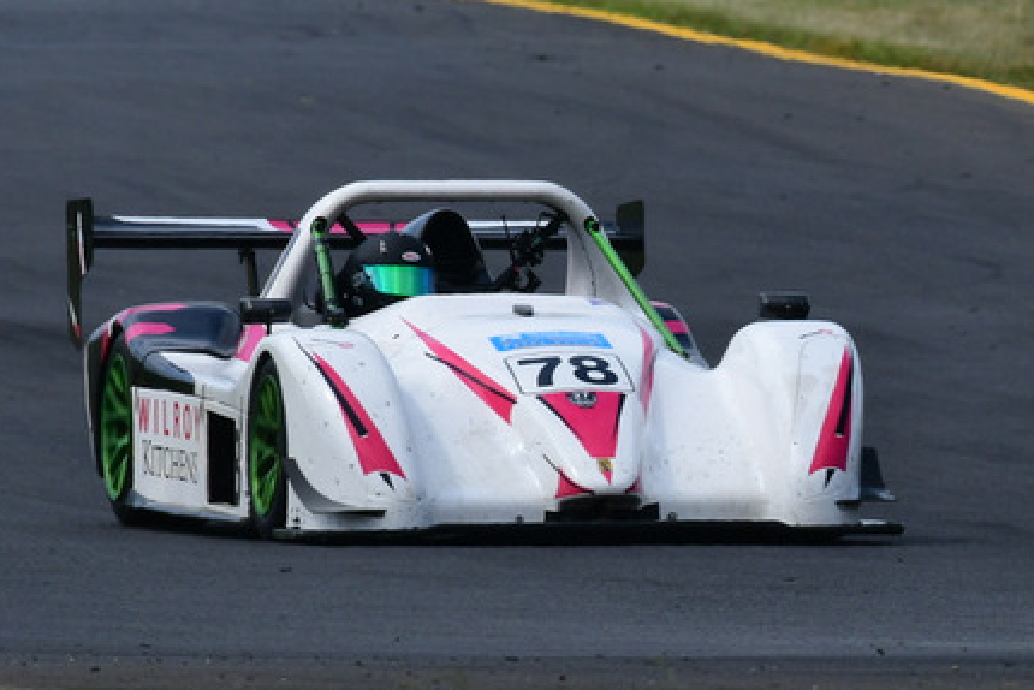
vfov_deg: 1.0
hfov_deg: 1.5
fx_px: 40050
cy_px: 195
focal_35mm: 1394
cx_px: 794
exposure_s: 1/640
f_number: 13
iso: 400
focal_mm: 500
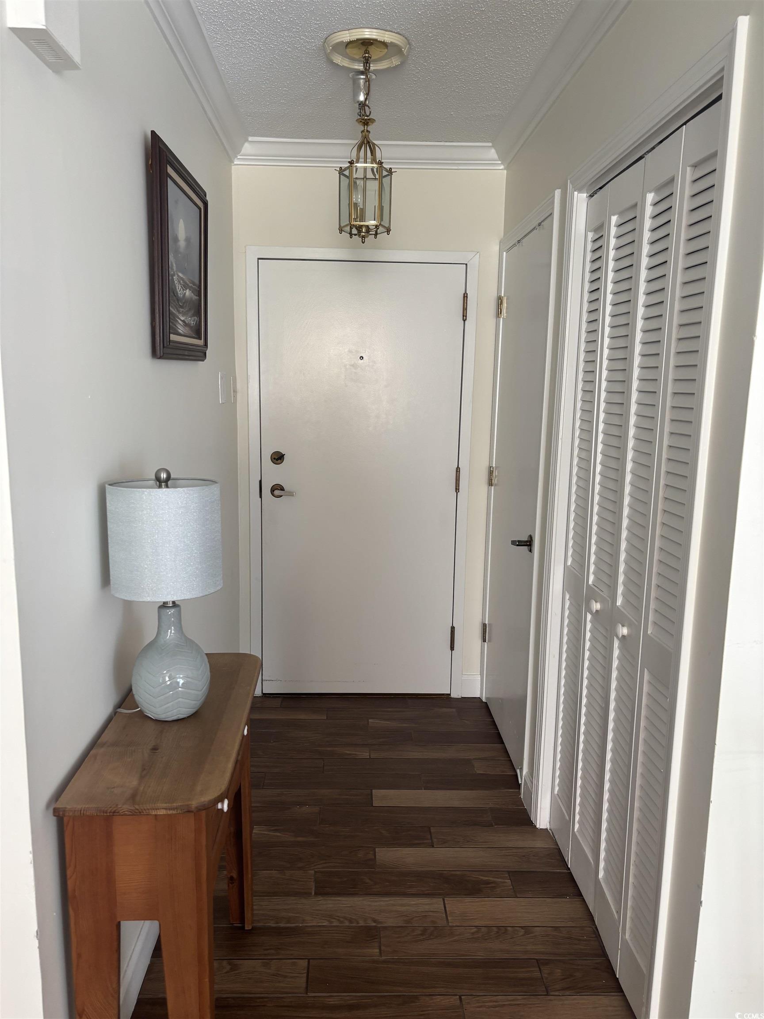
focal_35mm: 26
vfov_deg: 67.3
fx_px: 765
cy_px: 510
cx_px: 382
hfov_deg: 53.1
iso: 80
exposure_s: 1/60
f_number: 1.6
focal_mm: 5.96
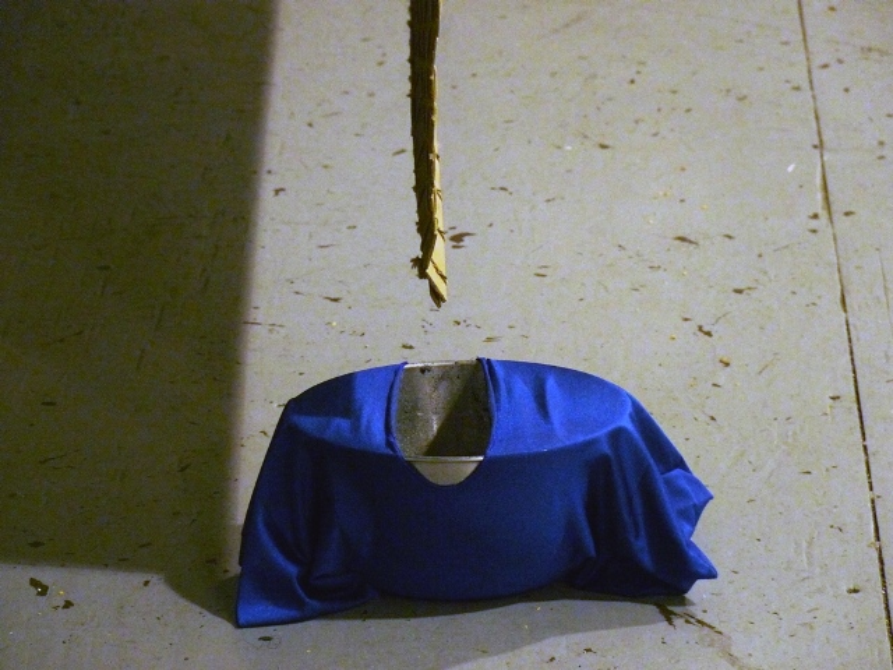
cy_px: 335
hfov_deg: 8.1
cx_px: 446
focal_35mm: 243
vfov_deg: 6.1
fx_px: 6269
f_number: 3.7
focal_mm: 43.3
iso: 400
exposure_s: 1/20
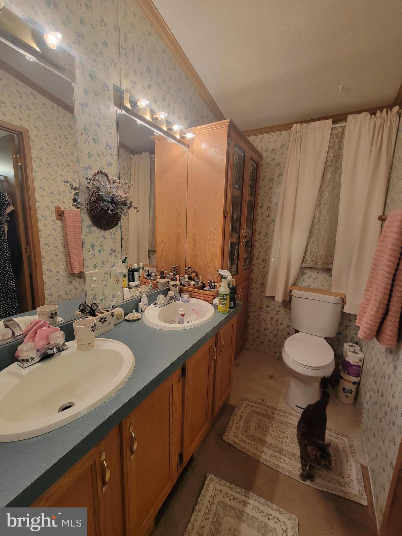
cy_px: 268
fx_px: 201
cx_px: 201
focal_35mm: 13
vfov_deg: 106.2
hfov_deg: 89.9
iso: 200
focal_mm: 2.2
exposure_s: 1/60
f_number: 2.2
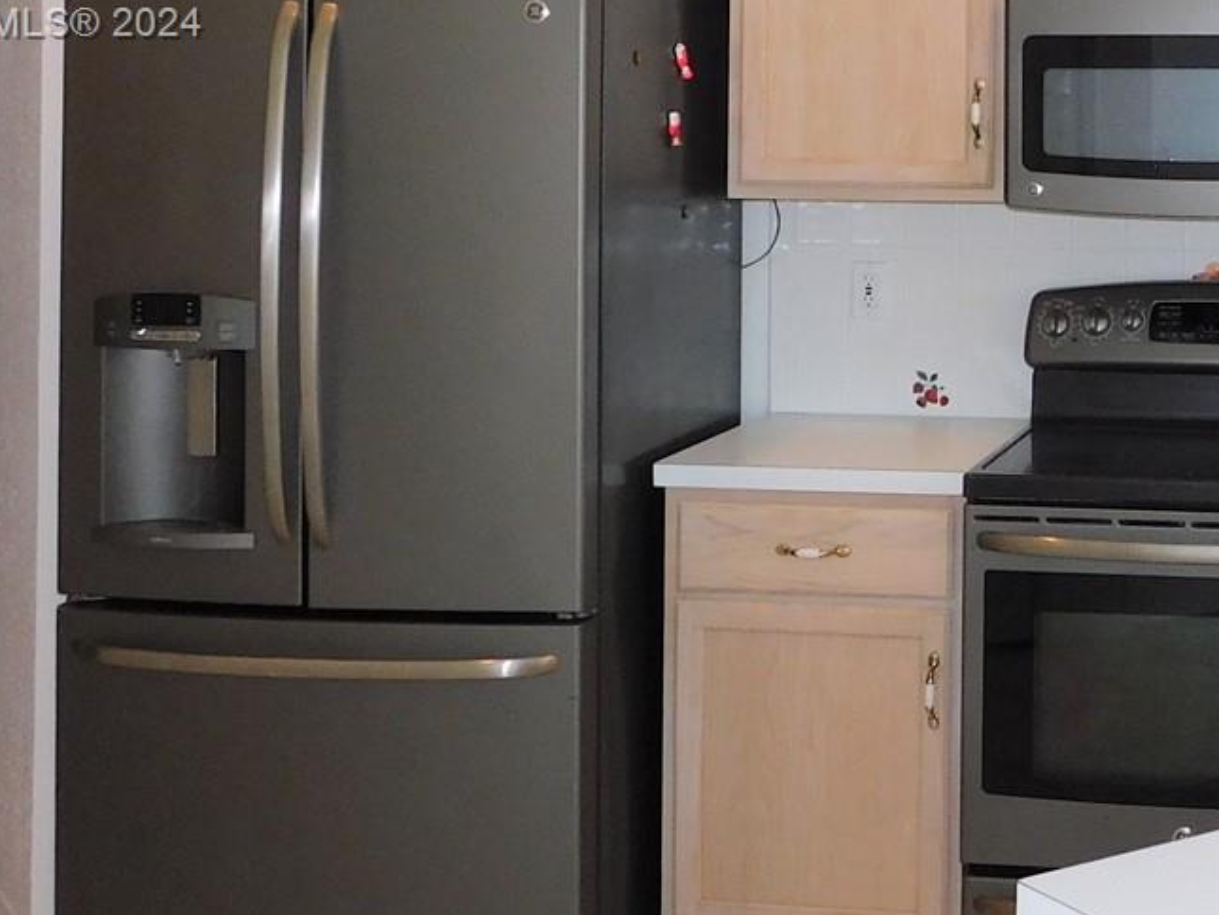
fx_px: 2008
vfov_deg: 24.6
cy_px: 27
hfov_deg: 32.1
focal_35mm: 57
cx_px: 1108
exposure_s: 1/30
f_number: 3
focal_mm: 4
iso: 200
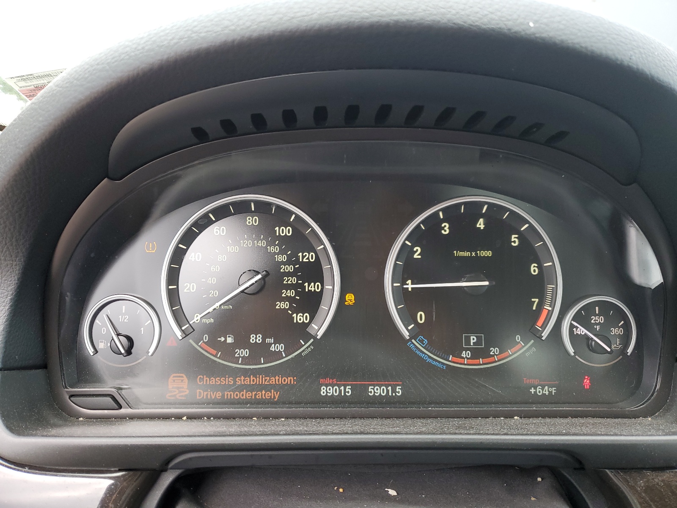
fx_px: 508
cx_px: 338
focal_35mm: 26
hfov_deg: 67.3
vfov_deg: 53.1
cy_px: 254
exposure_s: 1/120
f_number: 1.5
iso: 59
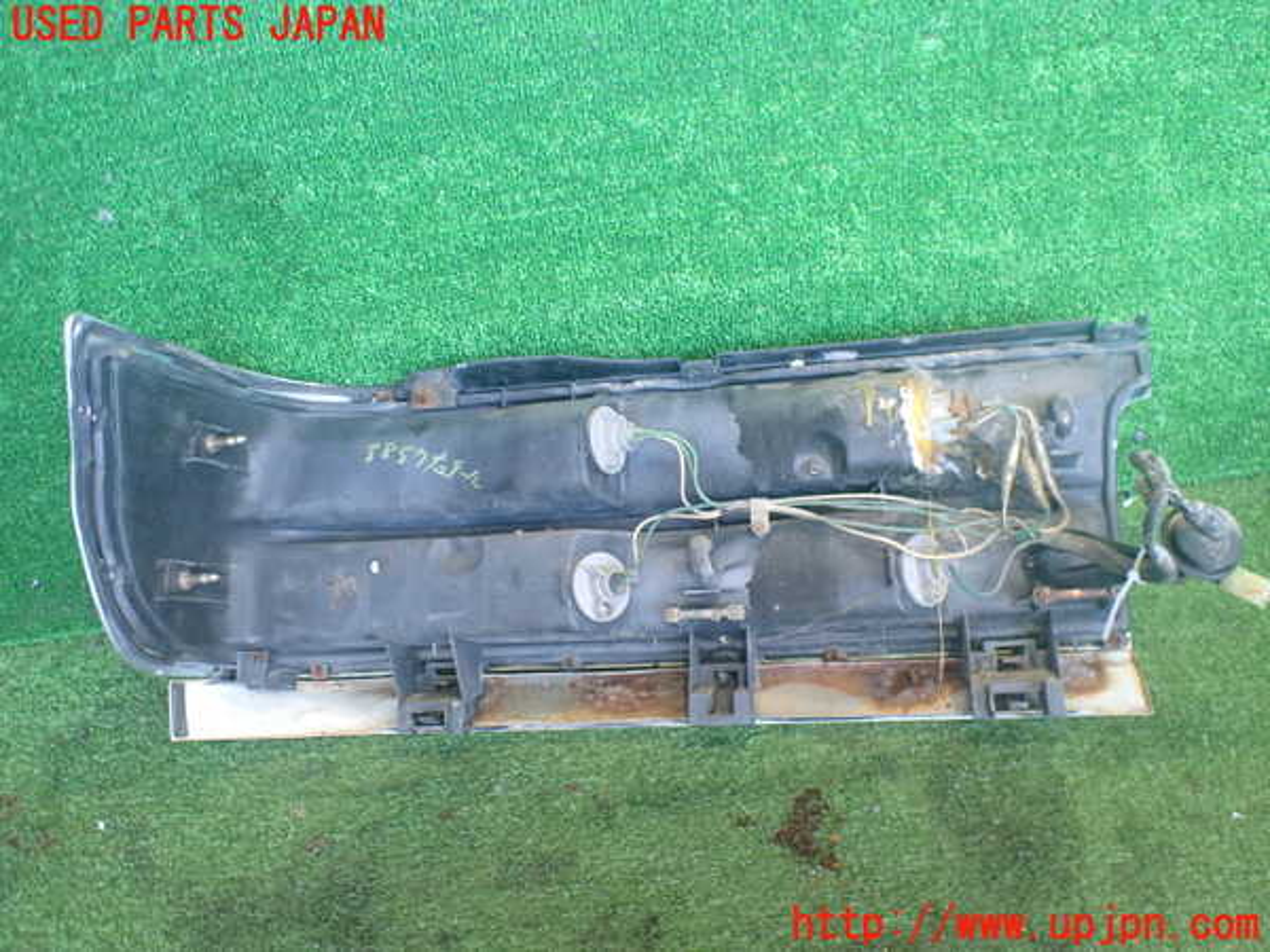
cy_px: 476
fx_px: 1101
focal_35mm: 30
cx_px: 635
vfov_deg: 46.8
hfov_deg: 60.0
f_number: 2.3
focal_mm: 5.4
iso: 800
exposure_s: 1/100
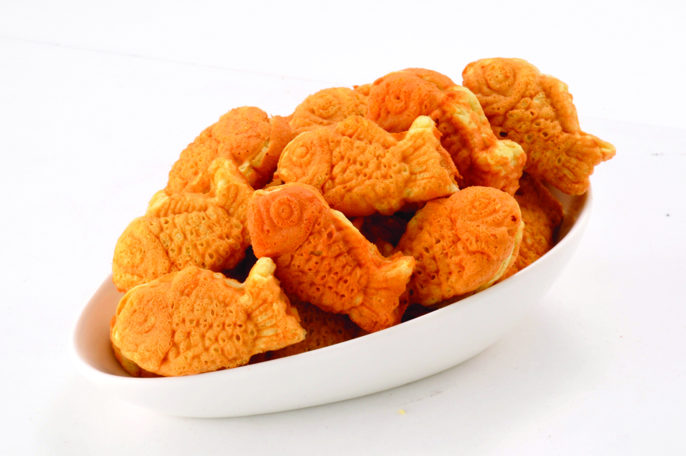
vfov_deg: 4.6
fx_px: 5710
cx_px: 343
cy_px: 228
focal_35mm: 300
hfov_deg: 6.9
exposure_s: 1/160
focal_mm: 200
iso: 200
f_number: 29
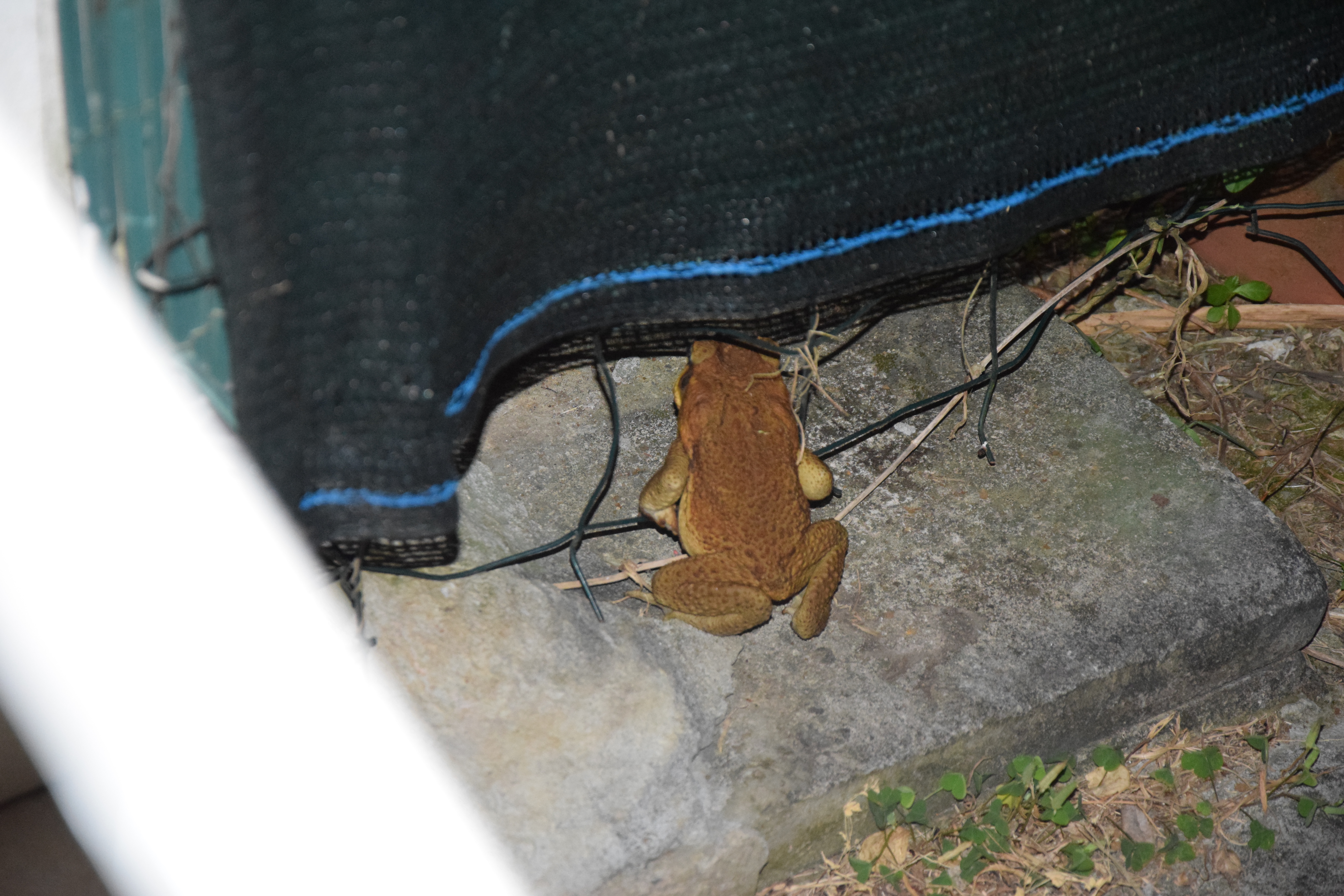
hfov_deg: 13.0
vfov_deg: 8.7
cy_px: 448
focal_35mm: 158
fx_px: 5880
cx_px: 672
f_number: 5.6
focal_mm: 105
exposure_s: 1/60
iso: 3200
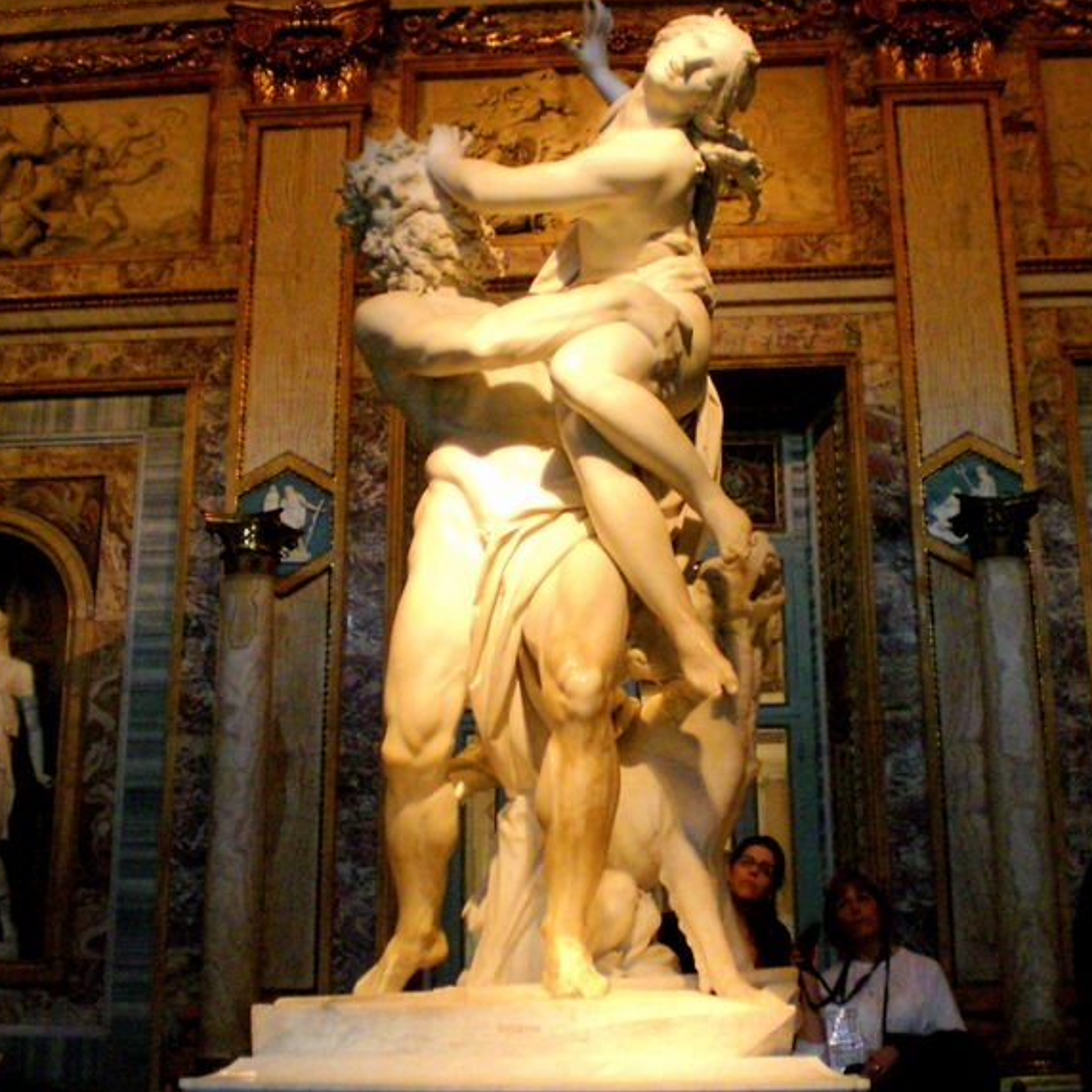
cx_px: 548
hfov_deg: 36.1
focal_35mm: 47
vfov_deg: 36.0
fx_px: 1677
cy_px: 514
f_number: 3.1
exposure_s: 1/80
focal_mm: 6.3
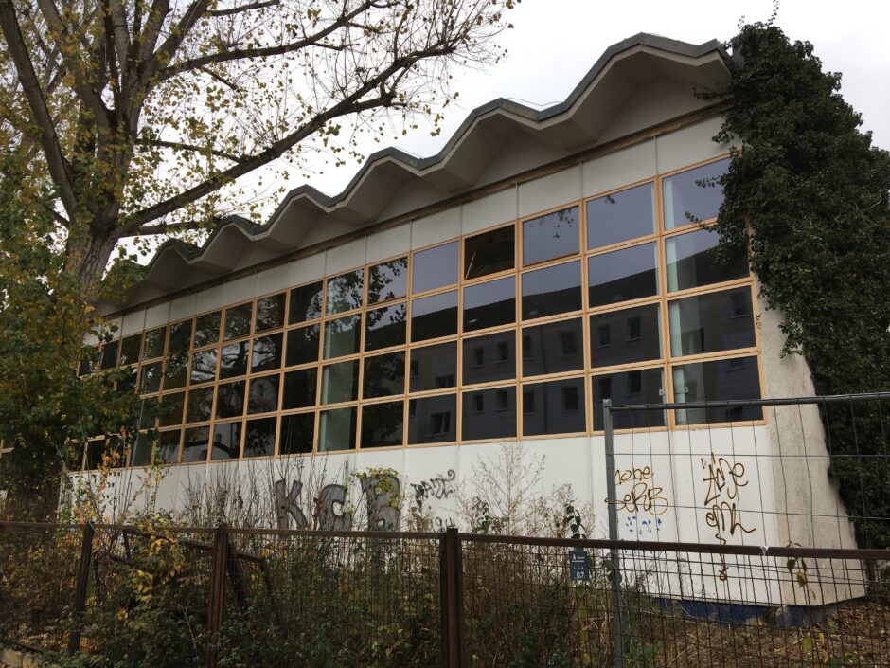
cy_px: 334
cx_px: 445
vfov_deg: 48.2
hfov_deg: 61.7
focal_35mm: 29
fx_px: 746
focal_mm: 4.15
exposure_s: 1/167
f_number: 2.2
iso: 25
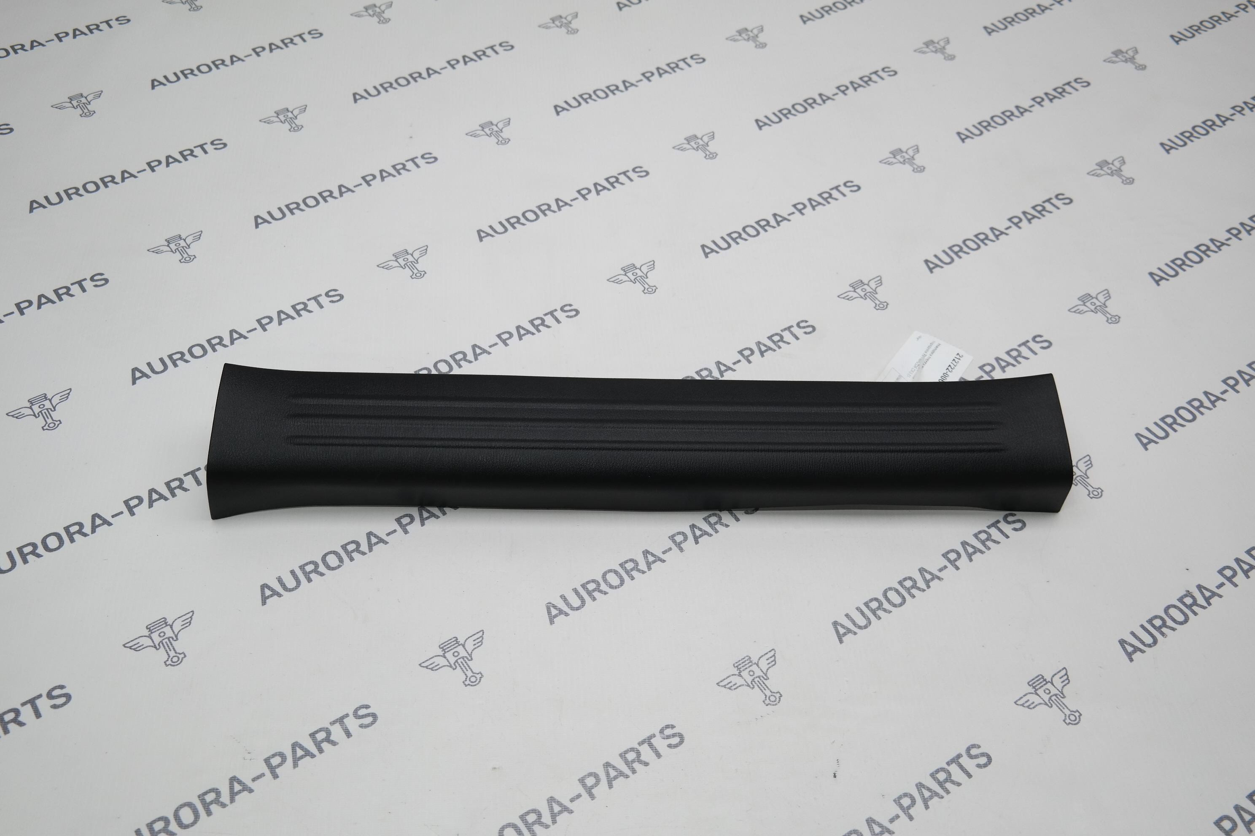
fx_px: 1255
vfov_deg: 36.9
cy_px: 418
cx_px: 628
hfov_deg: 53.1
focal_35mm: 36
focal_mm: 24
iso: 200
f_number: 4
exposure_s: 1/100
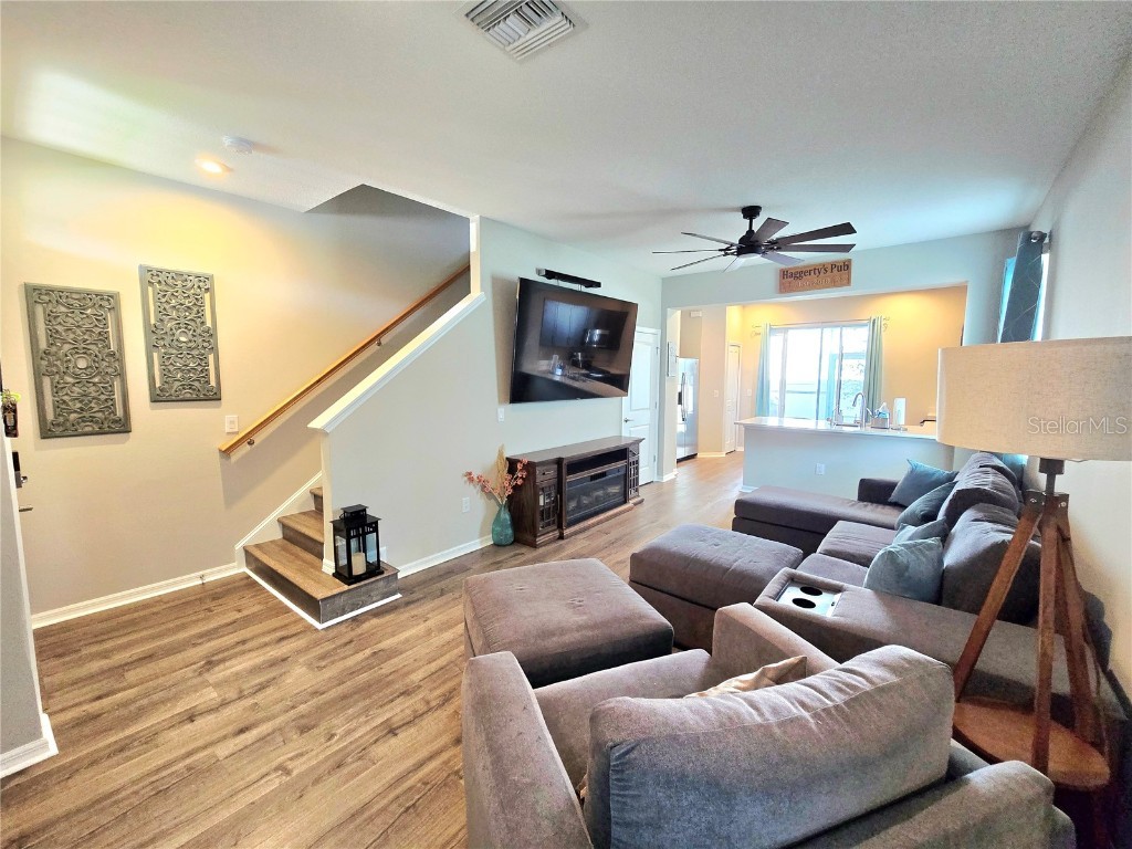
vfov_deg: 89.9
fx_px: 425
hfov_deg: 106.2
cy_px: 424
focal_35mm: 13
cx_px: 566
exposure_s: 1/60.2
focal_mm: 2.2
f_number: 2.2
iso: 250
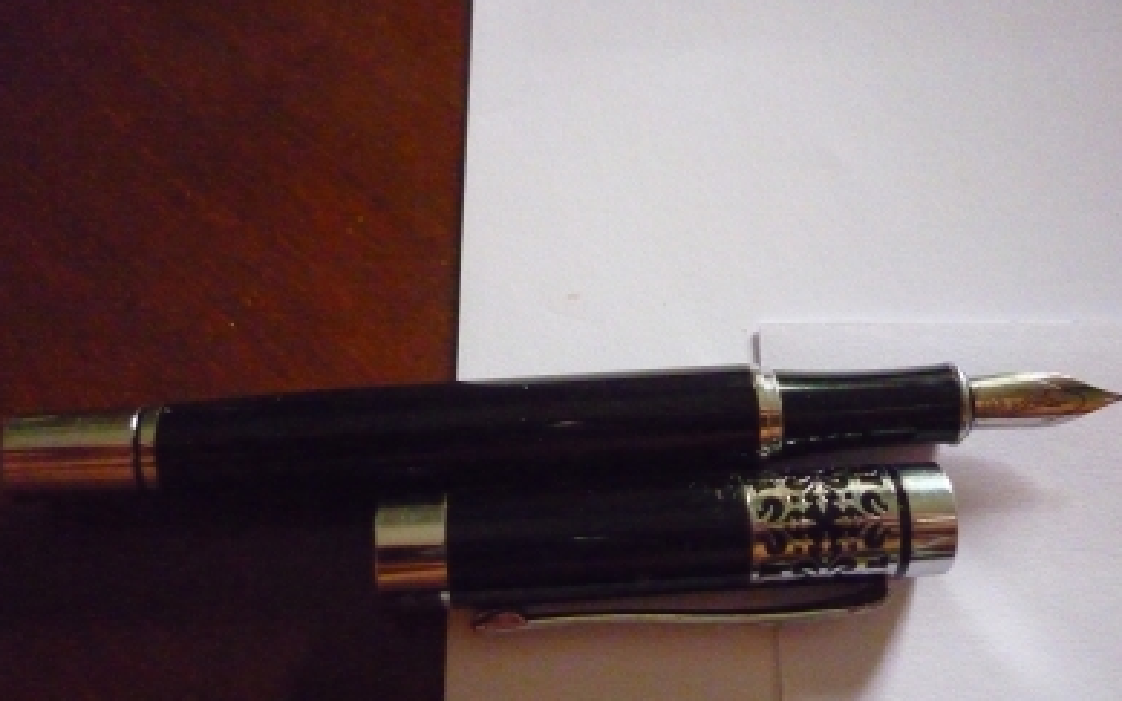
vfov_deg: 35.3
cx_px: 568
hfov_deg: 54.0
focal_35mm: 36
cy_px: 389
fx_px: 1101
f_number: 2.8
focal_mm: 5.5
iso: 1600
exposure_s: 1/125
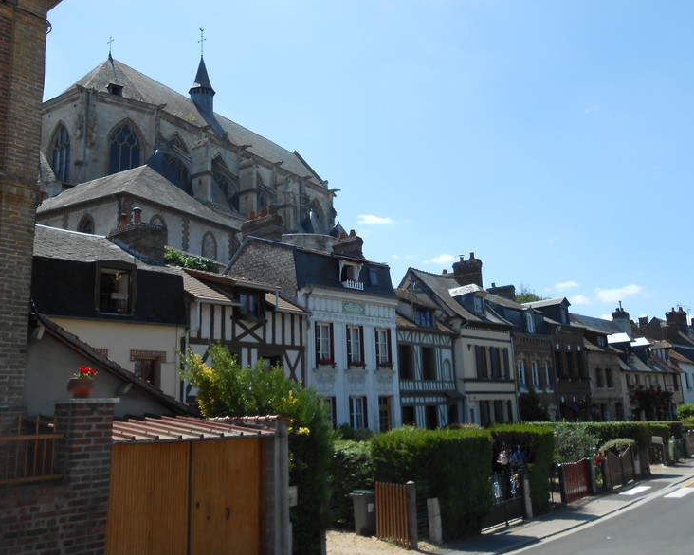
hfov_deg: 55.6
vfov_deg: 45.8
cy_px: 281
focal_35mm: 32
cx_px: 357
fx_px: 657
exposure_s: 1/640
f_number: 3.8
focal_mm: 5.3
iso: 80
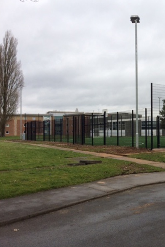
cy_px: 122
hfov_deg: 30.4
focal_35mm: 41
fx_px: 282
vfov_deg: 47.4
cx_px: 163
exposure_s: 1/194
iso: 32
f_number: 2.2
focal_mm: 4.15
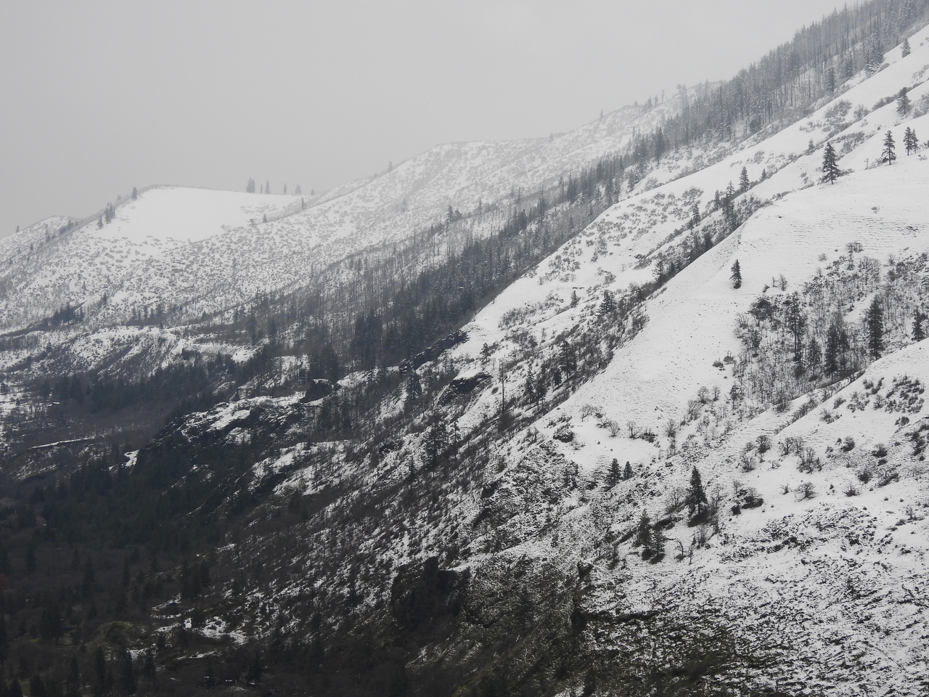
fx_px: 2818
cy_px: 348
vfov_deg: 14.1
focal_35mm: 105
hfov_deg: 18.7
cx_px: 464
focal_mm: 18.7
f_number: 4
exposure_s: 1/400
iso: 100
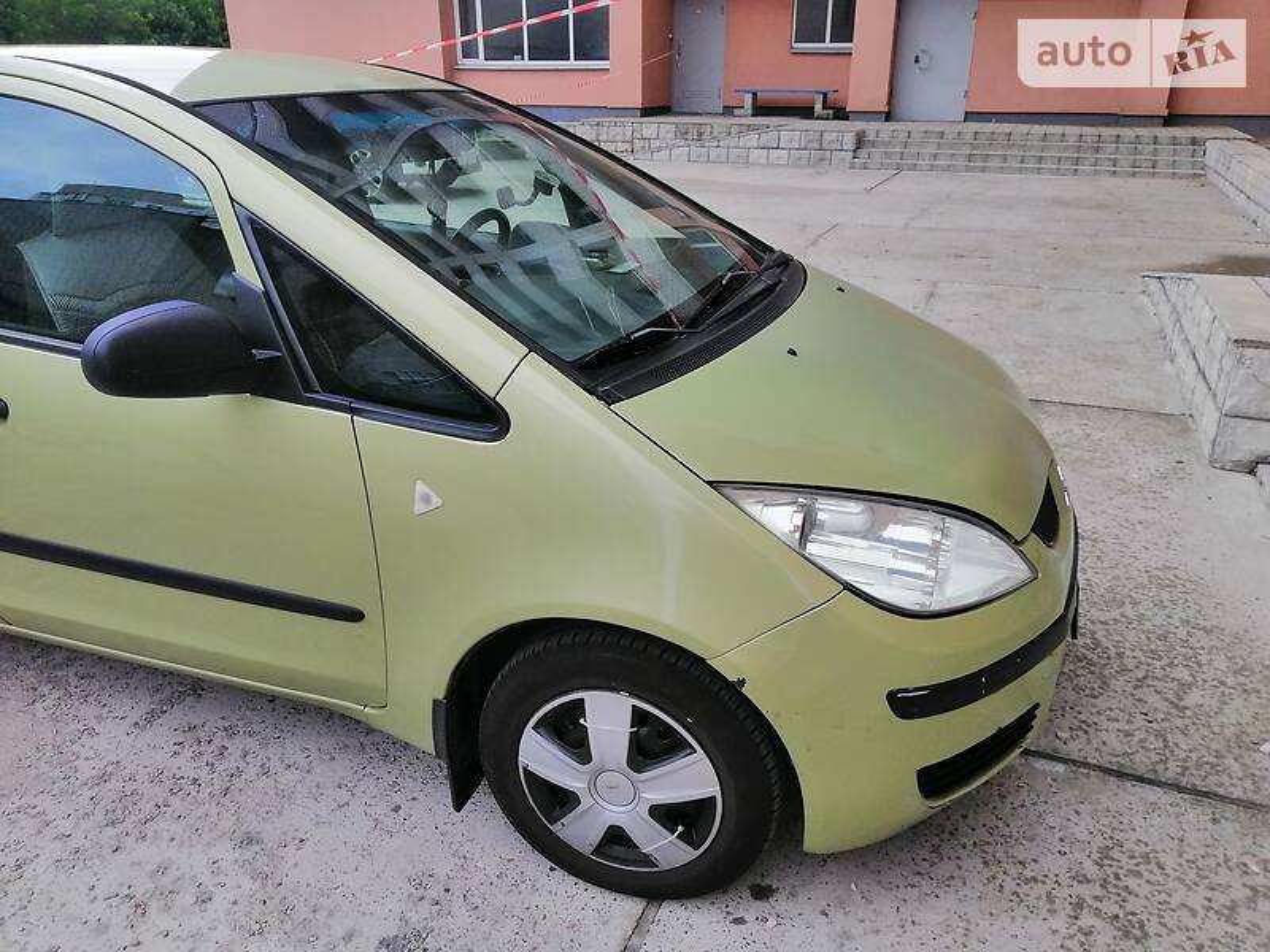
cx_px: 635
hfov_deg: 67.3
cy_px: 476
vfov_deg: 53.1
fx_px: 954
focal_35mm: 26
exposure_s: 1/453
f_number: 2.2
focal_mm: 3.8
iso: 160
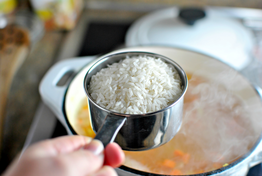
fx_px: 383
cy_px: 88
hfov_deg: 37.8
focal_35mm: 52
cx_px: 131
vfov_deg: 25.8
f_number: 2.2
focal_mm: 35
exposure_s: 1/160
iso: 360
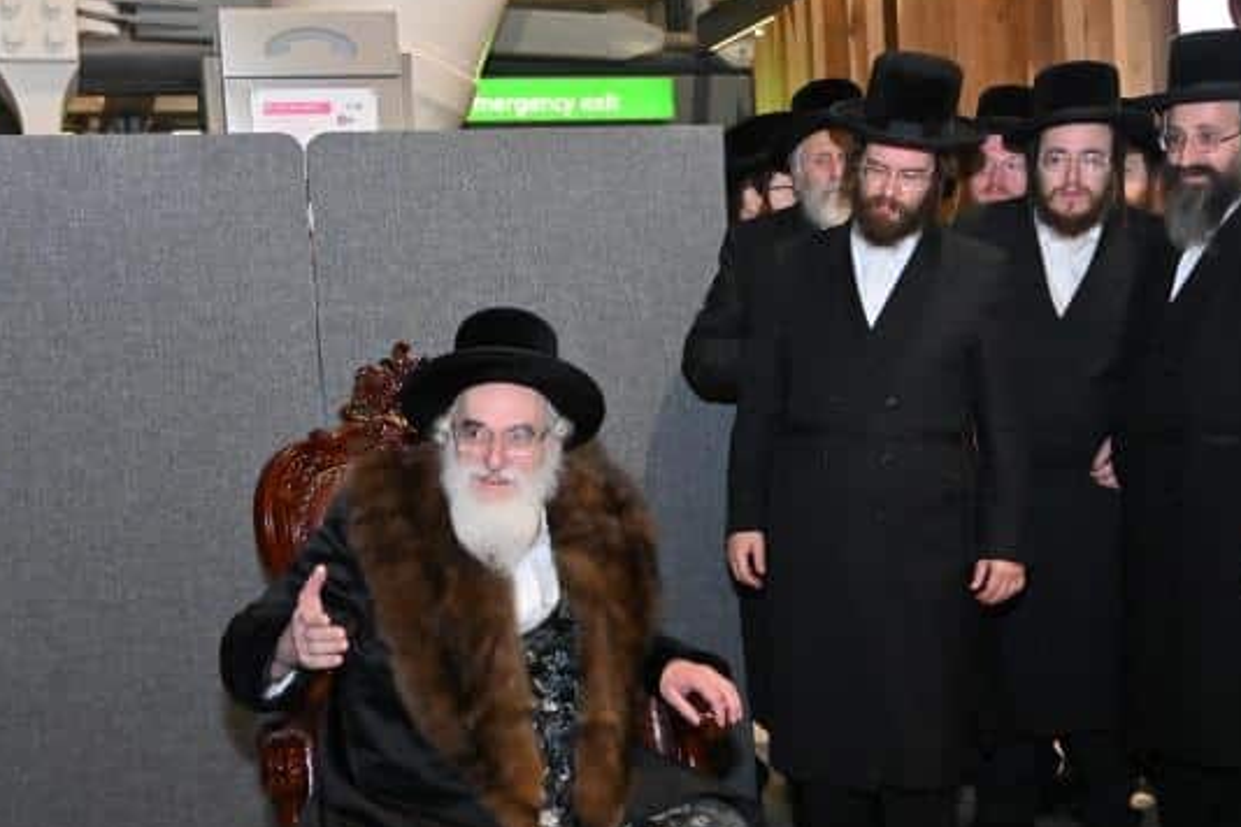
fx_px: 1586
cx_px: 569
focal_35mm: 46
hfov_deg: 42.7
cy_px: 463
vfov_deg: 29.2
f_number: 4
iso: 2000
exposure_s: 1/200
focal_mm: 24
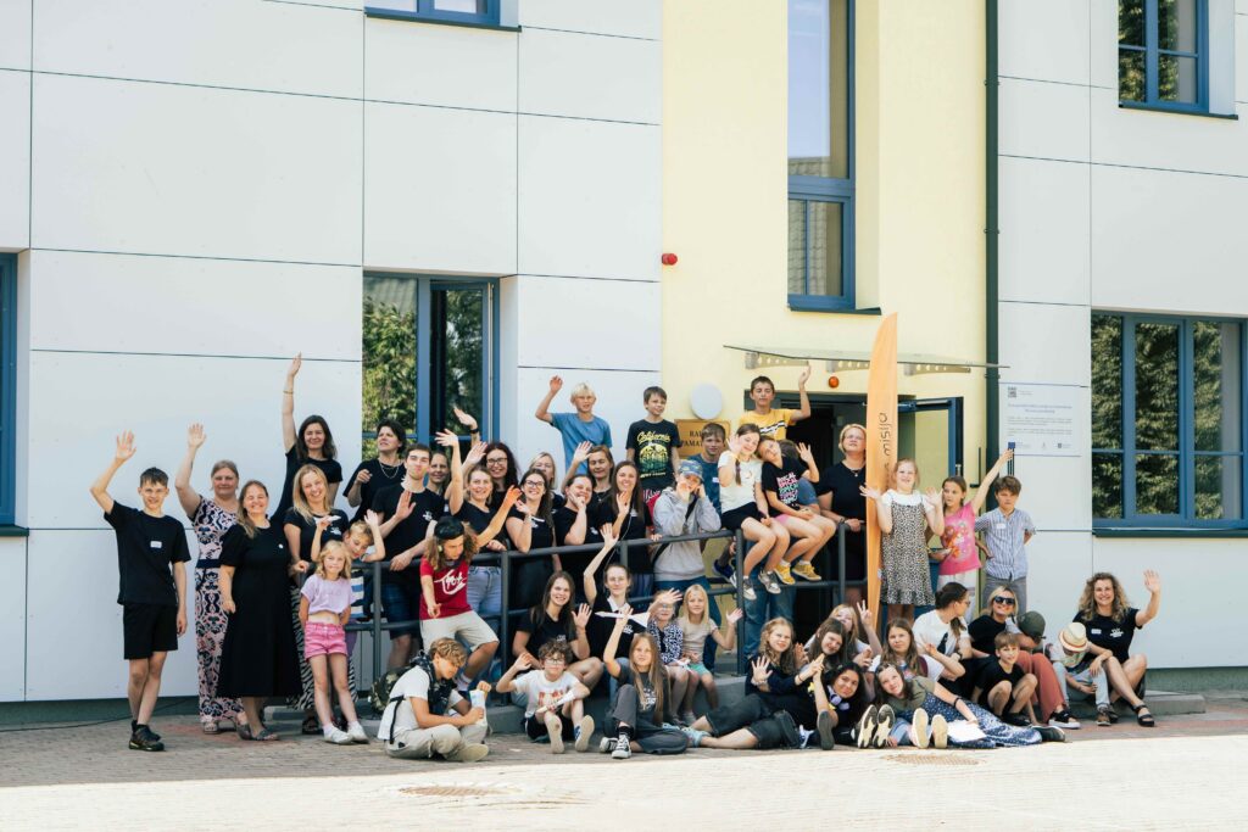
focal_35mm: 75
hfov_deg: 27.0
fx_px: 2600
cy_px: 416
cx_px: 624
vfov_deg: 18.2
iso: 200
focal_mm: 50
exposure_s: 1/500
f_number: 4
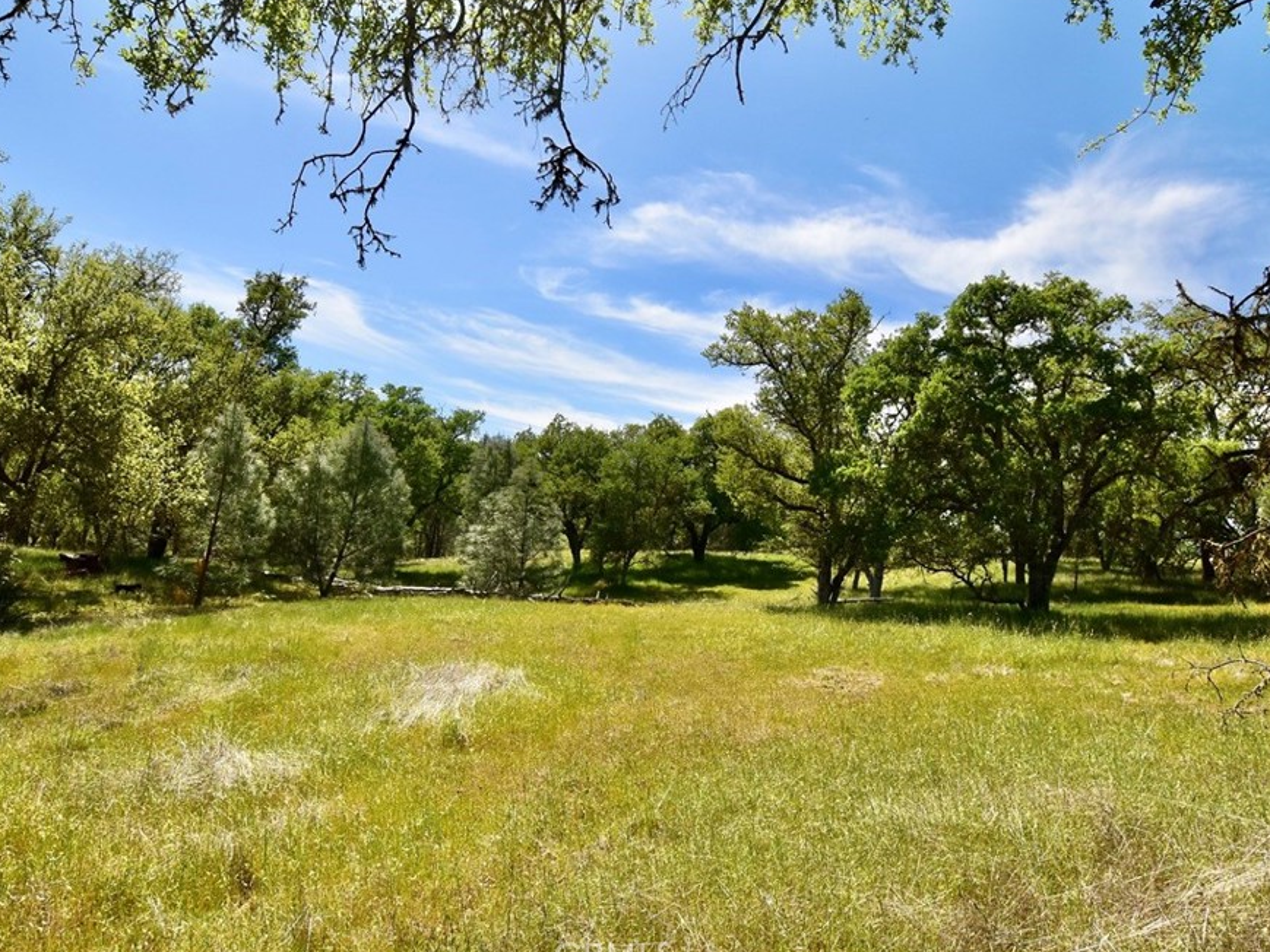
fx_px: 624
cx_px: 560
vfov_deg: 74.7
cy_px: 478
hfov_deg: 90.6
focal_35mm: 17
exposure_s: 1/500
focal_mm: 10
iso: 400
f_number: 11
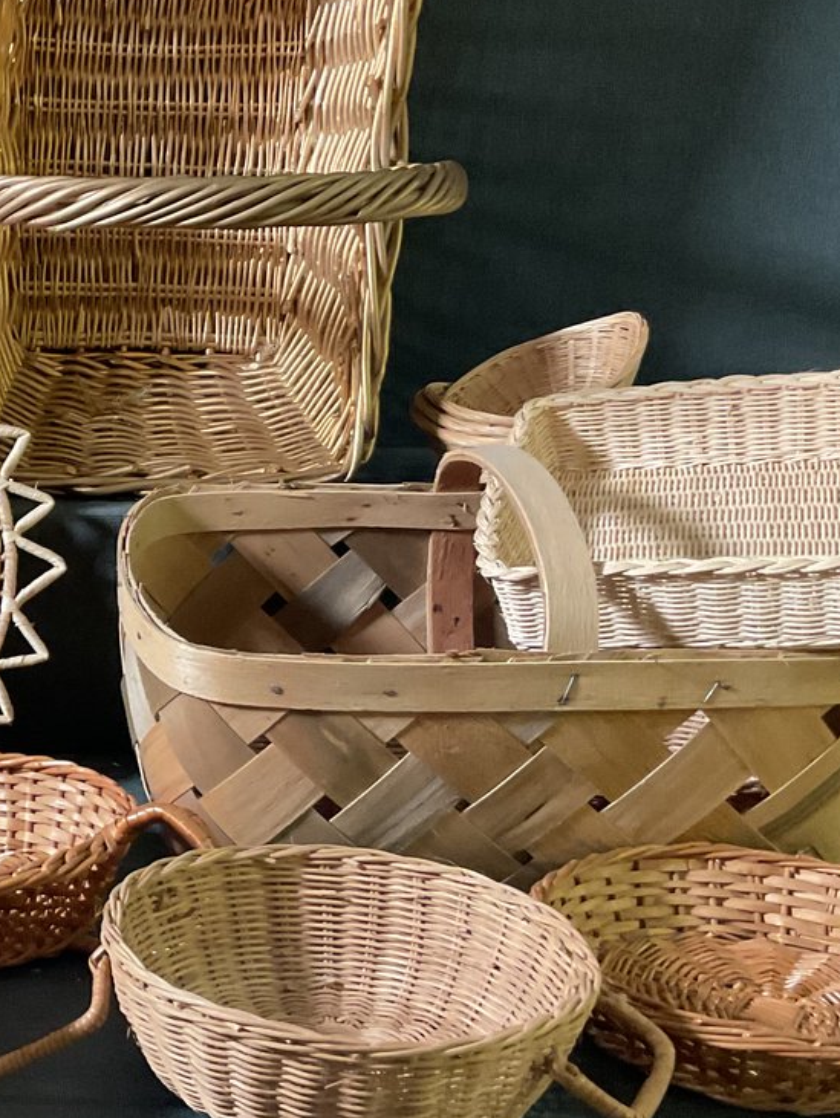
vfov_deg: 32.2
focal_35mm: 60
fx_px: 1940
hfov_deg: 23.2
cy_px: 603
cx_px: -36
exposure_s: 1/60
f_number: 1.8
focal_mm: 3
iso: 160
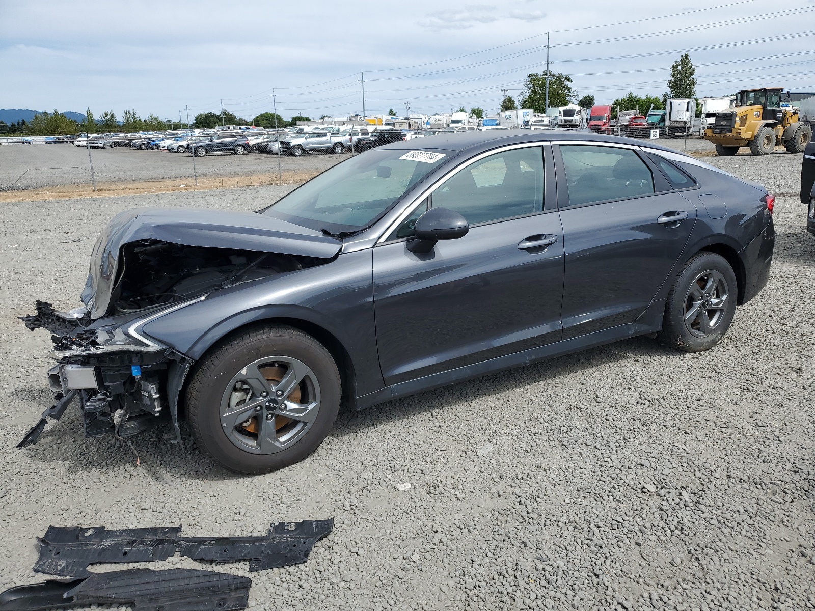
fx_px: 612
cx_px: 408
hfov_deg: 67.3
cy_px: 306
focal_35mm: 26
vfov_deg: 53.1
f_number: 1.5
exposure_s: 1/3333
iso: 50
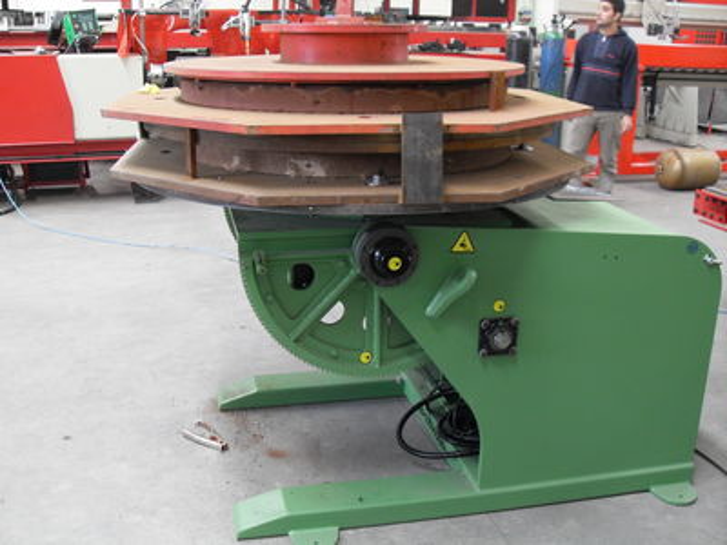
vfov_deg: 38.7
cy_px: 272
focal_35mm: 37
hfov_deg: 50.1
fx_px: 777
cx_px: 364
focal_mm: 6.3
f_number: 2.8
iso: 200
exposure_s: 1/10
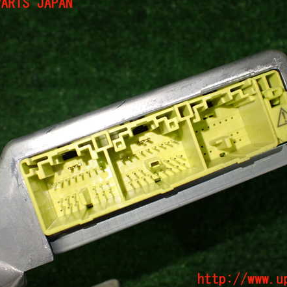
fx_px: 338
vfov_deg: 46.0
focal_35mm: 36
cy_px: 142
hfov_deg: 46.0
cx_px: 149
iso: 320
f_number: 2.3
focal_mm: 5.4
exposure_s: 1/125
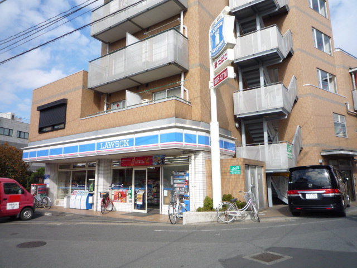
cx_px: 178
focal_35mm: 25
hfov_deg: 69.4
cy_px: 134
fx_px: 258
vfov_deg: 54.9
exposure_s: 1/640
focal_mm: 4.4
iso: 100
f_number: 4
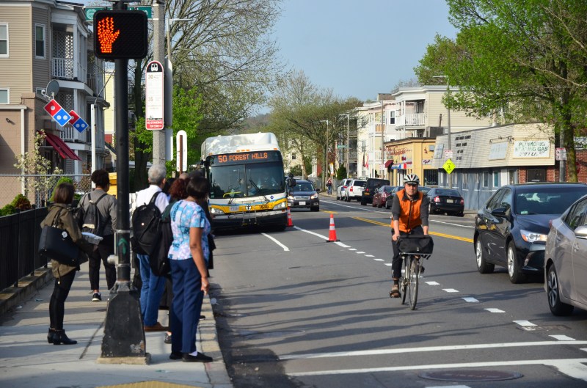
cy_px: 194
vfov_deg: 13.0
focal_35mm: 105
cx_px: 294
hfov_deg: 19.5
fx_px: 1708
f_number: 4.5
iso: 500
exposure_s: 1/2500
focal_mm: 70
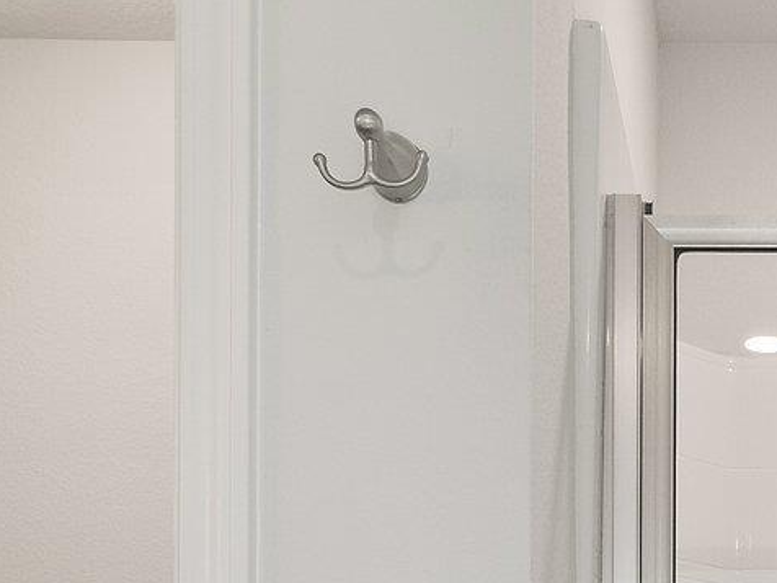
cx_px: 828
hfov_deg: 28.7
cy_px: 901
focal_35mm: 62
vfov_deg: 20.0
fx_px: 1392
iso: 400
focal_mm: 10
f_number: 8
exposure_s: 1/20
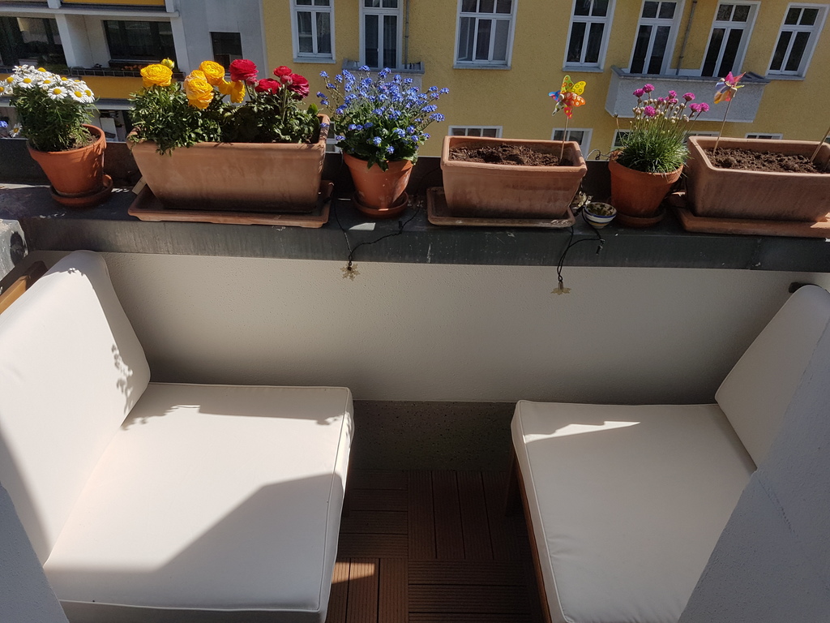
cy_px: 312
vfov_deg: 53.1
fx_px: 623
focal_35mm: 26
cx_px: 415
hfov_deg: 67.3
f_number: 1.7
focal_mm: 4.2
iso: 40
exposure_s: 1/3328
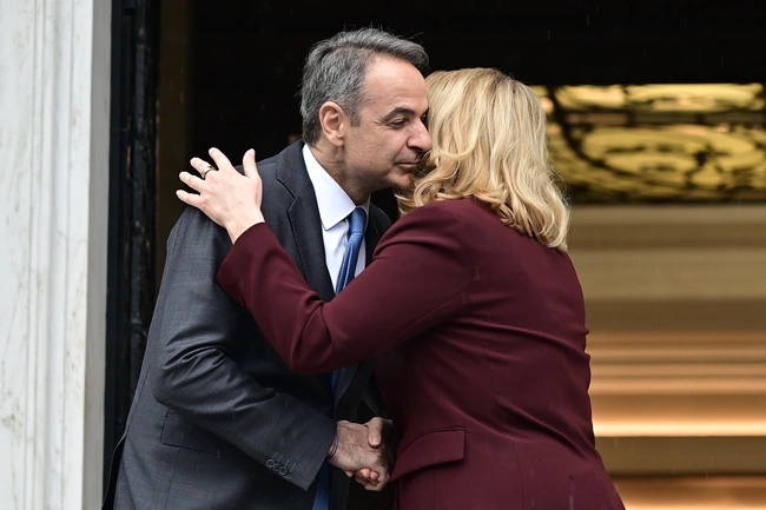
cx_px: 383
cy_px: 255
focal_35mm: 120
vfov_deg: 11.4
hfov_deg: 17.1
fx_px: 2553
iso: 500
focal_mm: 120
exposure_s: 1/400
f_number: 4
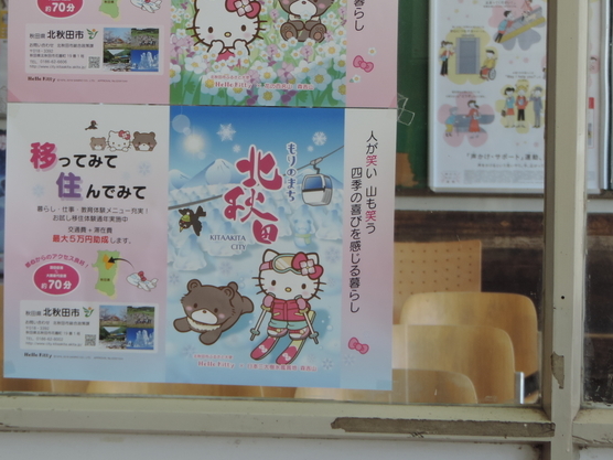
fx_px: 2674
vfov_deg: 9.8
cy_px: 137
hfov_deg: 13.0
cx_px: 181
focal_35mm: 151
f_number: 4.2
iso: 90
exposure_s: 1/100
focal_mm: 18.7
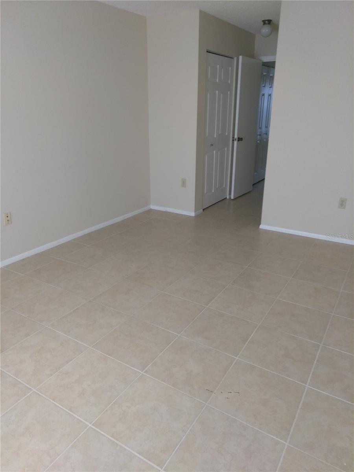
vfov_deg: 81.7
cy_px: 236
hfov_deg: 66.0
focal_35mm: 20
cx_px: 177
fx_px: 273
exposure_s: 1/30
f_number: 2.2
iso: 235
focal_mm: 3.46
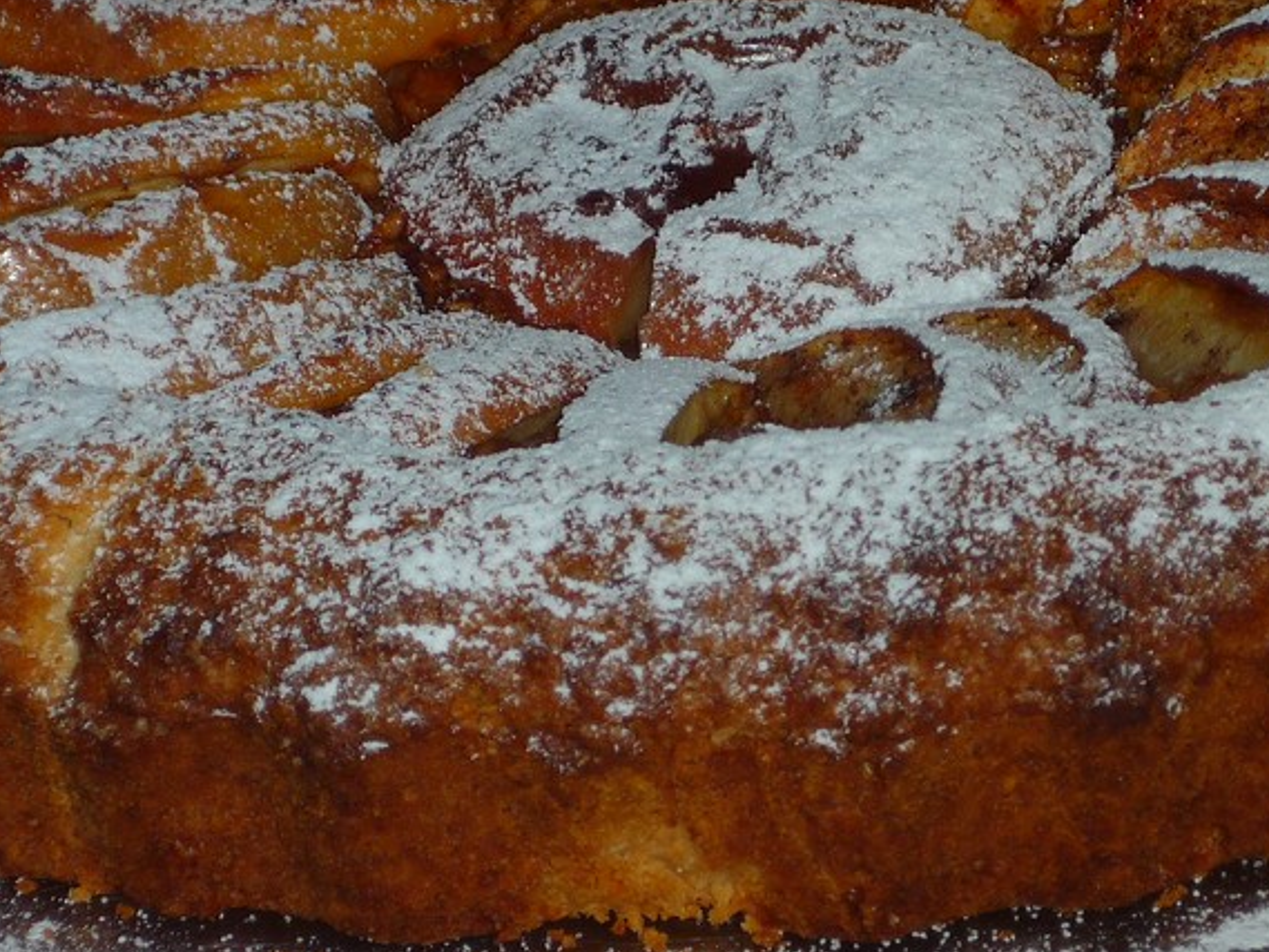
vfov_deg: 6.6
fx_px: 8250
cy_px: 292
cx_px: 729
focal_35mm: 225
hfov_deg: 8.8
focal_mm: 19.9
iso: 100
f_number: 5.8
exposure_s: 1/60
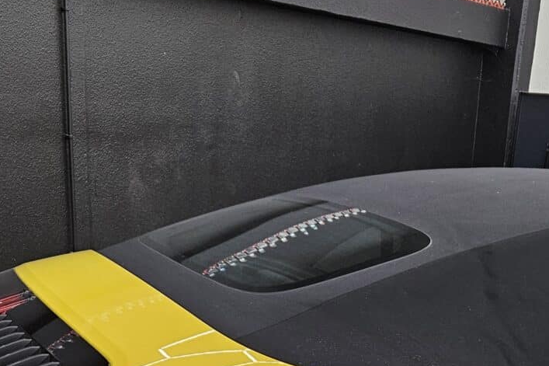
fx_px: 991
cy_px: 473
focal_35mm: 65
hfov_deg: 30.5
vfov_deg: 19.3
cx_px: 408
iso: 64
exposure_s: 1/100
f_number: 1.8
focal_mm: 5.4
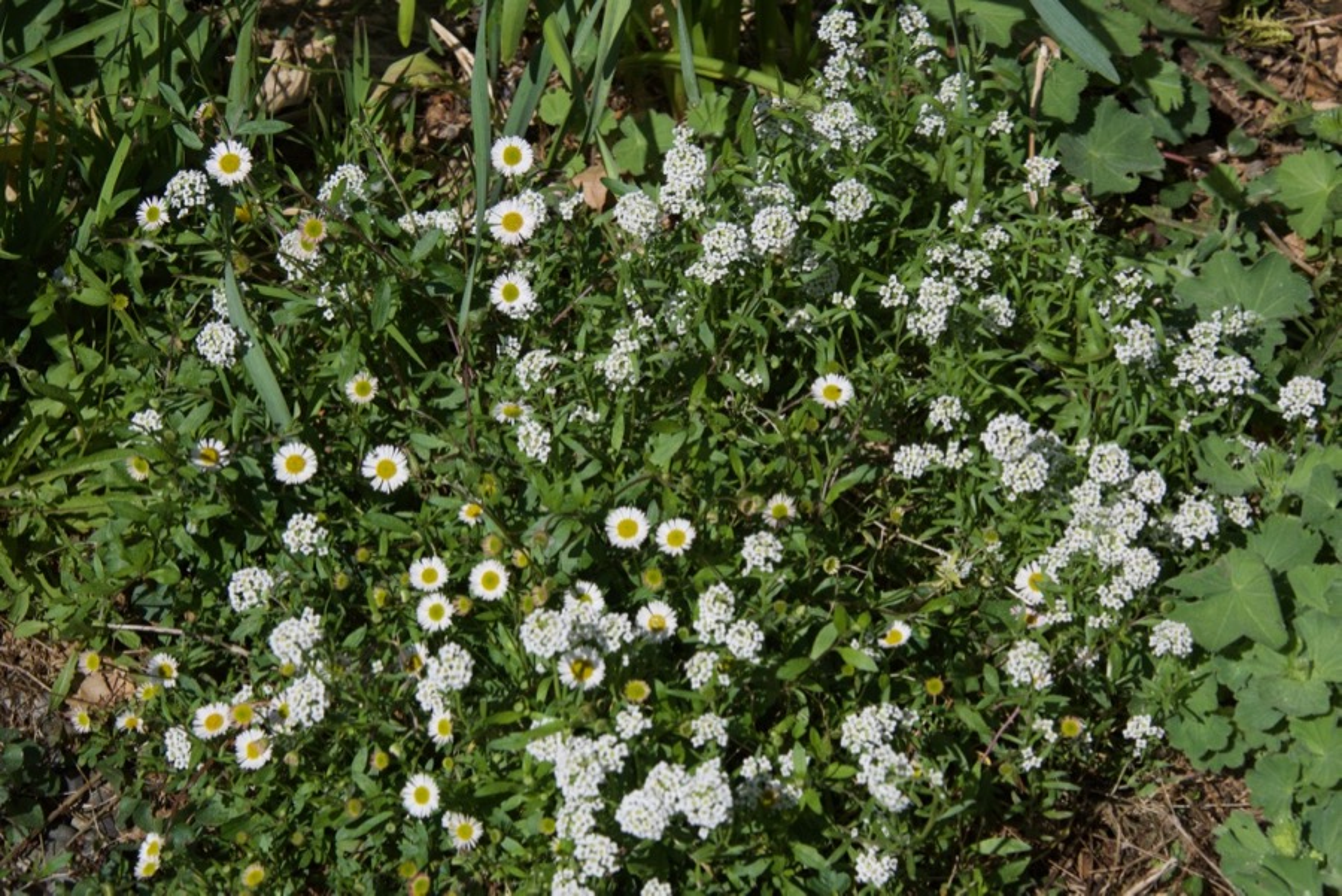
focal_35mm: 116
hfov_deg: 17.6
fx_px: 4326
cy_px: 448
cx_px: 671
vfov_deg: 11.8
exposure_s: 1/1250
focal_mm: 116
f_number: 9
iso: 800
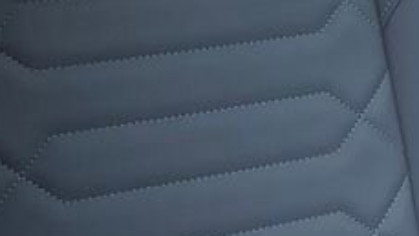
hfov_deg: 15.4
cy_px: 113
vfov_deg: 10.4
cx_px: 779
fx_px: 1300
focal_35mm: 117
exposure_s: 1/25
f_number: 1.78
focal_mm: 6.76
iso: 1000
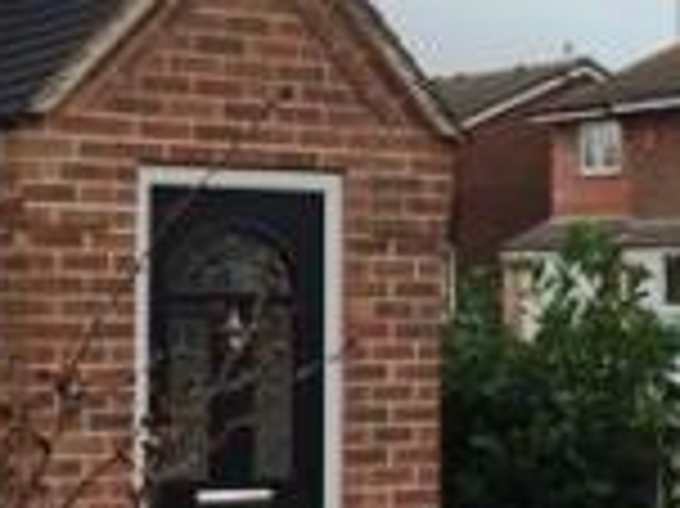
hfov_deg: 17.5
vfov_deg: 13.2
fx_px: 2198
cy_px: 191
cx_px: 169
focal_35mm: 112
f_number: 2.2
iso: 32
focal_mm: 4.15
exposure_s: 1/733
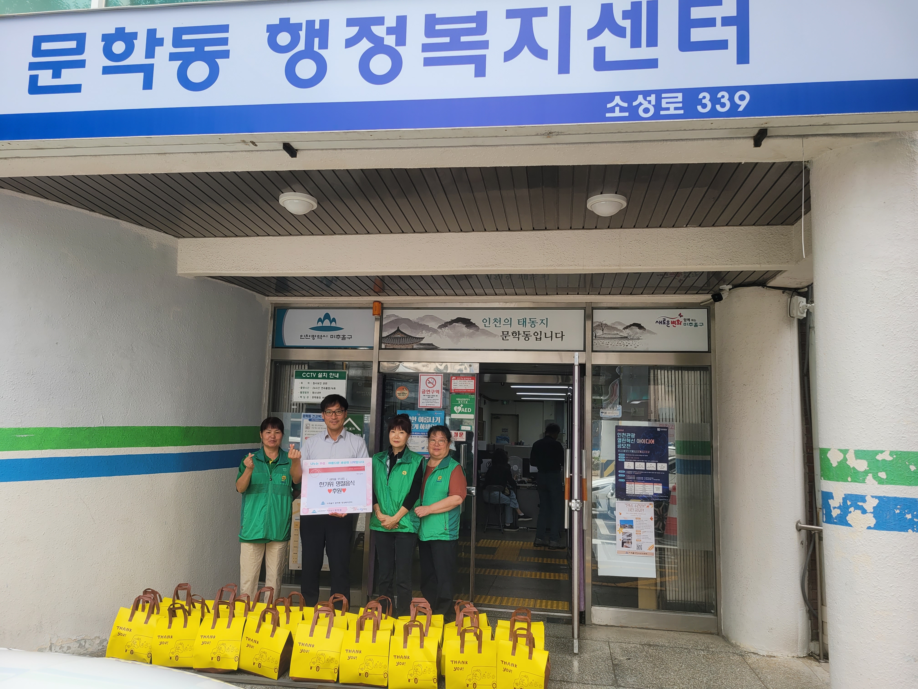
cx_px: 459
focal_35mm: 26
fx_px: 690
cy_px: 344
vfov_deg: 53.1
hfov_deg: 67.3
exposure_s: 1/321
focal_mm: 5.4
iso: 40
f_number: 1.8
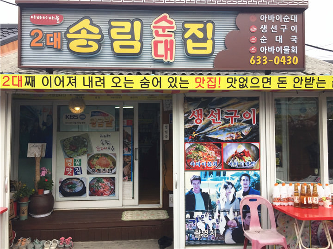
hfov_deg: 61.7
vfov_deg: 48.2
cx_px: 166
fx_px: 279
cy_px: 124
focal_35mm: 29
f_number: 2.2
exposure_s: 1/482
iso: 32
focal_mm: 4.15
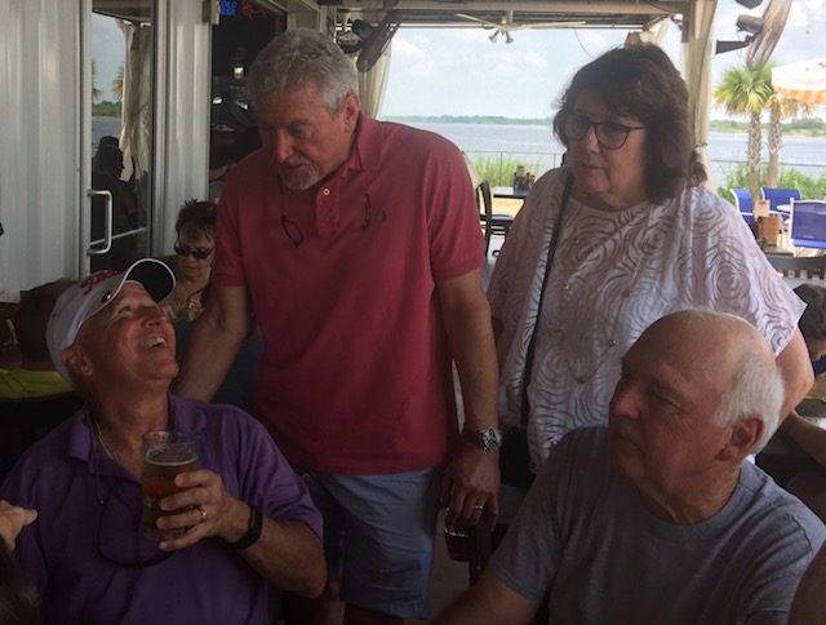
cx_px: 413
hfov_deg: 61.5
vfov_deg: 48.5
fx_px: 694
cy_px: 312
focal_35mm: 29
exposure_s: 1/520
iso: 32
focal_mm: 4.15
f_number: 2.2
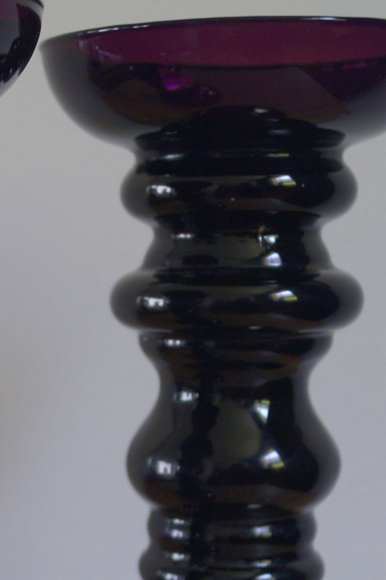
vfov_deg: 19.5
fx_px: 1660
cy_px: 514
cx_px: -14
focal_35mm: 103
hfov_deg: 13.1
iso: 400
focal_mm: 24
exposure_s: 1/60
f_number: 4
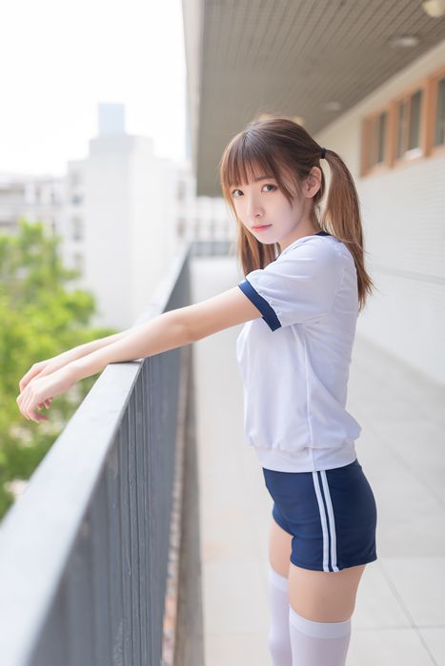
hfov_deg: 37.9
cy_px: 333
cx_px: 222
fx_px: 649
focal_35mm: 35
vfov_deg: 54.4
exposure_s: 1/1000
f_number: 1.8
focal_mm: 35
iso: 100
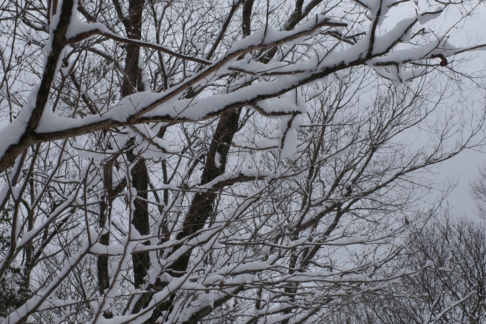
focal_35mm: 52
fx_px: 702
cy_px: 161
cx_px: 241
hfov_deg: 38.2
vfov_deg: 26.0
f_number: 5.6
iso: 200
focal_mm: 18.3
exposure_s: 1/800
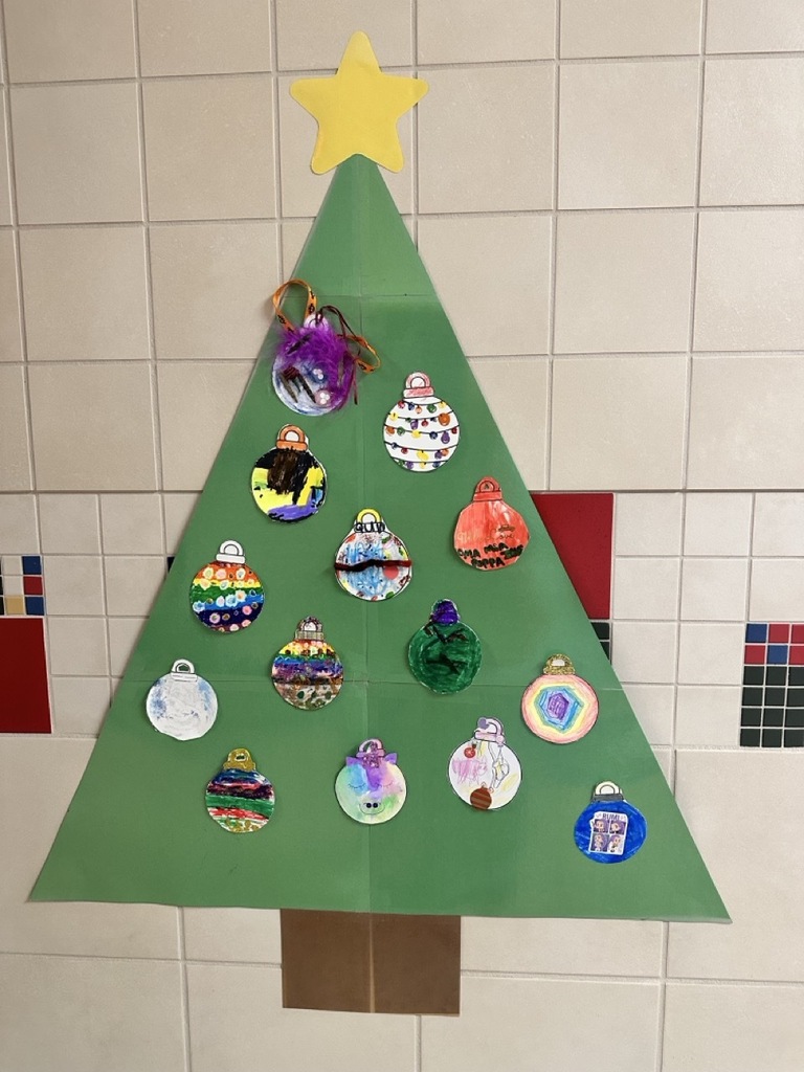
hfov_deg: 56.8
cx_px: 402
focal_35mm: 24
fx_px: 743
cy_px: 536
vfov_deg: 71.6
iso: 400
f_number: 1.78
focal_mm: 6.86
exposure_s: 1/60
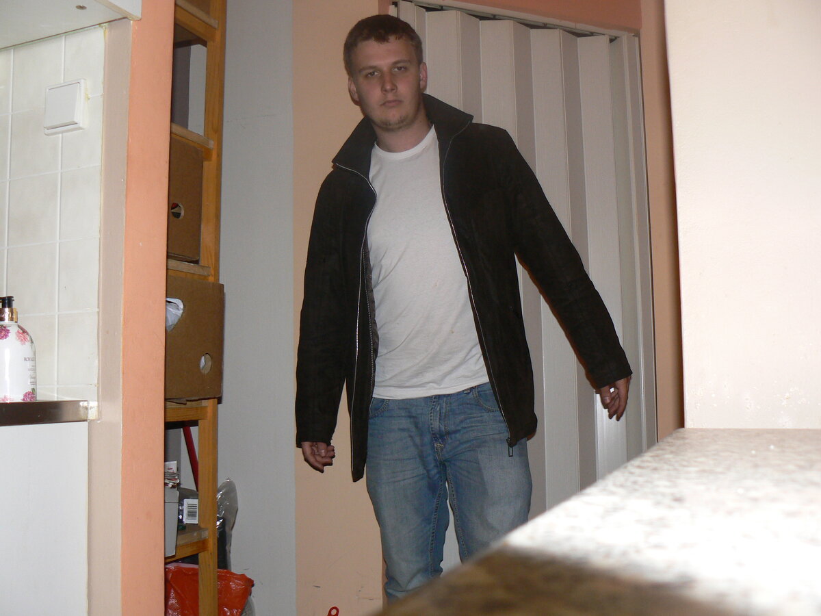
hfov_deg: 51.4
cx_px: 410
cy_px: 308
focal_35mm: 36
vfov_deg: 39.7
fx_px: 854
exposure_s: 1/30
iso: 100
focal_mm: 6
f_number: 2.8
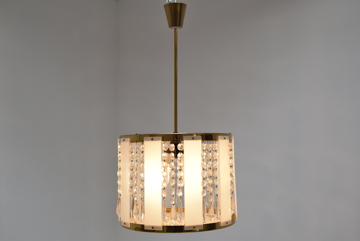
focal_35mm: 45
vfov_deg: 29.9
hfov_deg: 43.6
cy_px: 120
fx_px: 450
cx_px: 180
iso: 1600
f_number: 6.3
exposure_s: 1/160
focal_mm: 30
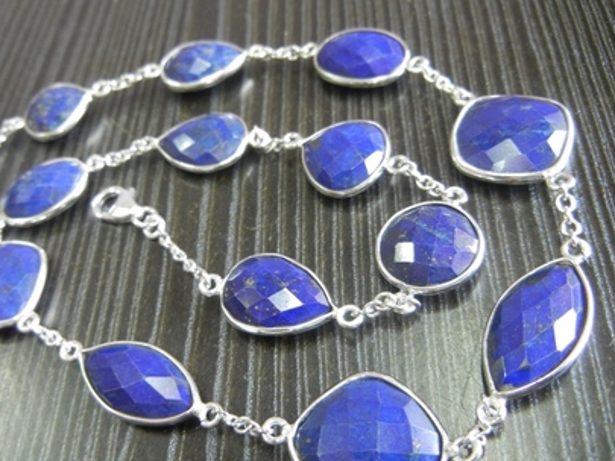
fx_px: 658
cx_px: 244
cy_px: 263
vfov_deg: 38.6
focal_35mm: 37
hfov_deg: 49.8
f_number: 3.5
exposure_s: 1/15
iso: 400
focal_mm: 5.4
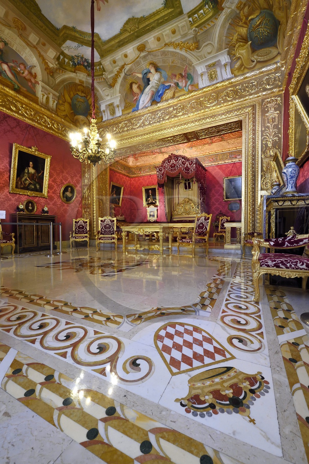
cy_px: 232
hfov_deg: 81.1
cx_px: 154
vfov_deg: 104.3
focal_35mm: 14
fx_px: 181
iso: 3200
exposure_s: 1/8
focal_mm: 14
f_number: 9
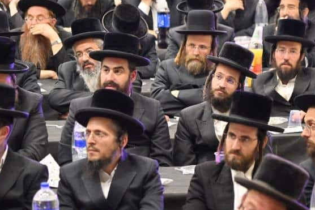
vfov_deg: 6.2
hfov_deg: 9.3
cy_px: 47
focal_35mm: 221
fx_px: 1934
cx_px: 203
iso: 1600
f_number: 4
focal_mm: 120
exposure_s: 1/200
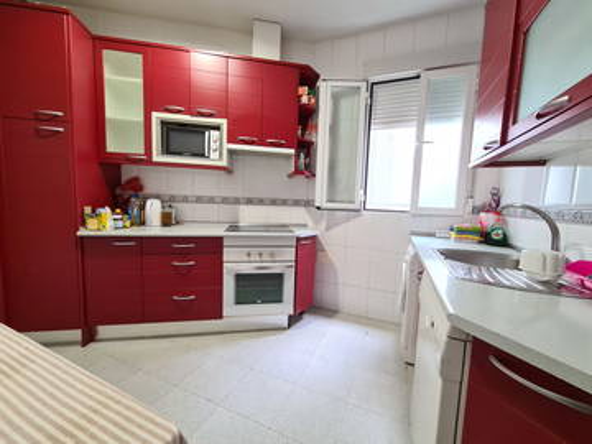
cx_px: 296
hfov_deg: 106.2
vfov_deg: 89.9
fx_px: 222
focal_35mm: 13
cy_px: 222
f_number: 2.2
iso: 500
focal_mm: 2.2
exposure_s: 1/33
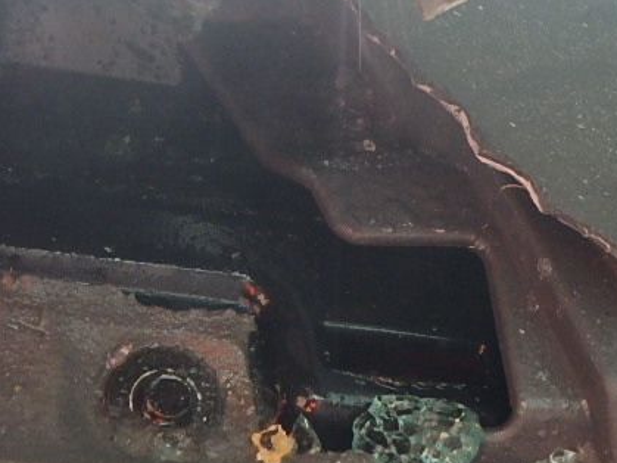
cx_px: 281
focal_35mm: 87
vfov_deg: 16.9
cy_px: 116
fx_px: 1550
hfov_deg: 22.5
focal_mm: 10.1
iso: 640
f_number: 5.1
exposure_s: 1/50
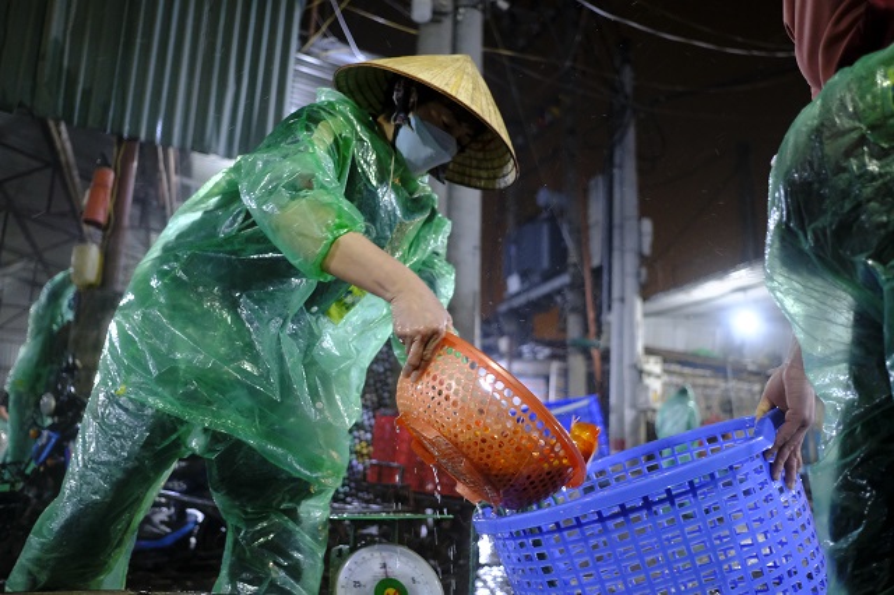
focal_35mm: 35
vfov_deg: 37.8
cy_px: 298
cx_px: 447
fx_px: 869
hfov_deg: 54.5
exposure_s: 1/125
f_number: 2
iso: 4000
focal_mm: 23
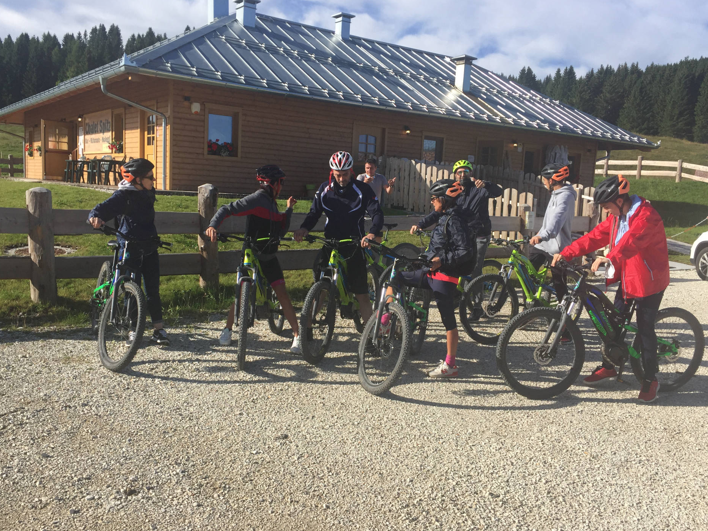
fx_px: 634
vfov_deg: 45.4
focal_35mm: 31
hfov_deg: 58.3
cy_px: 270
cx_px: 331
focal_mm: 4.15
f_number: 2.2
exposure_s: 1/1582
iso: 32
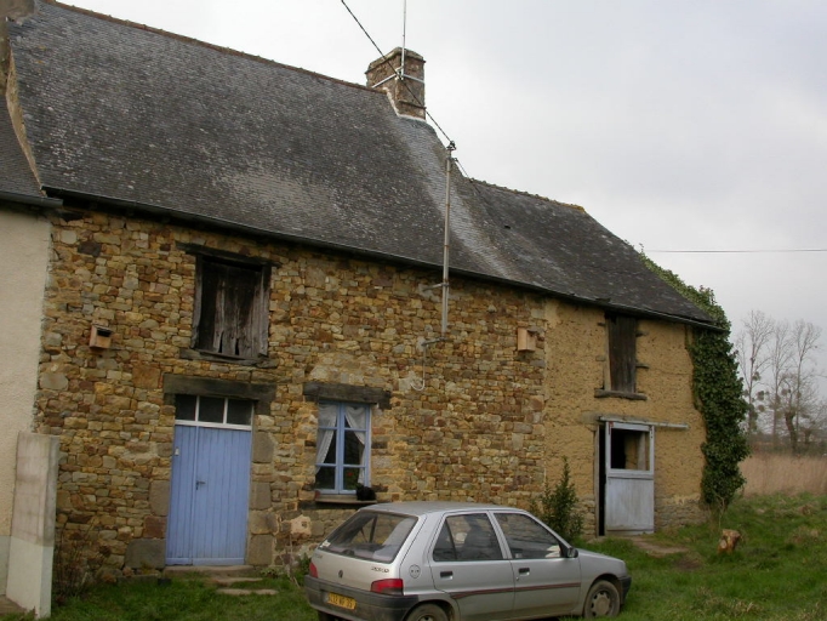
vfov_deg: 37.7
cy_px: 310
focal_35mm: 38
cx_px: 414
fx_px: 908
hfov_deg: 49.0
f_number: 6
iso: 100
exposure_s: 1/185
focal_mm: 7.85
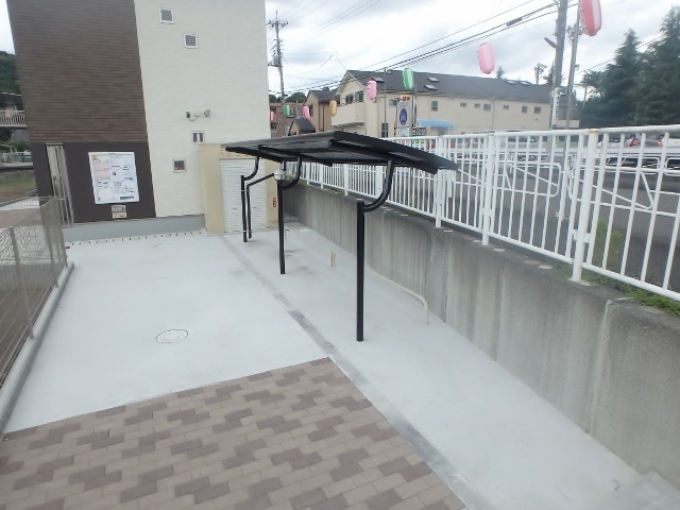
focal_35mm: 21
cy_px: 255
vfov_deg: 63.4
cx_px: 340
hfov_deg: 79.0
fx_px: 413
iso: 125
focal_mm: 3.7
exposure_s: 1/400
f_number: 3.5
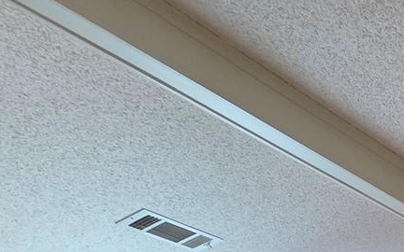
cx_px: 691
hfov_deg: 23.8
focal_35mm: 51
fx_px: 562
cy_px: 549
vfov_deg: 16.5
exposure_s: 1/60
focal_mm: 2.2
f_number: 2.2
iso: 250
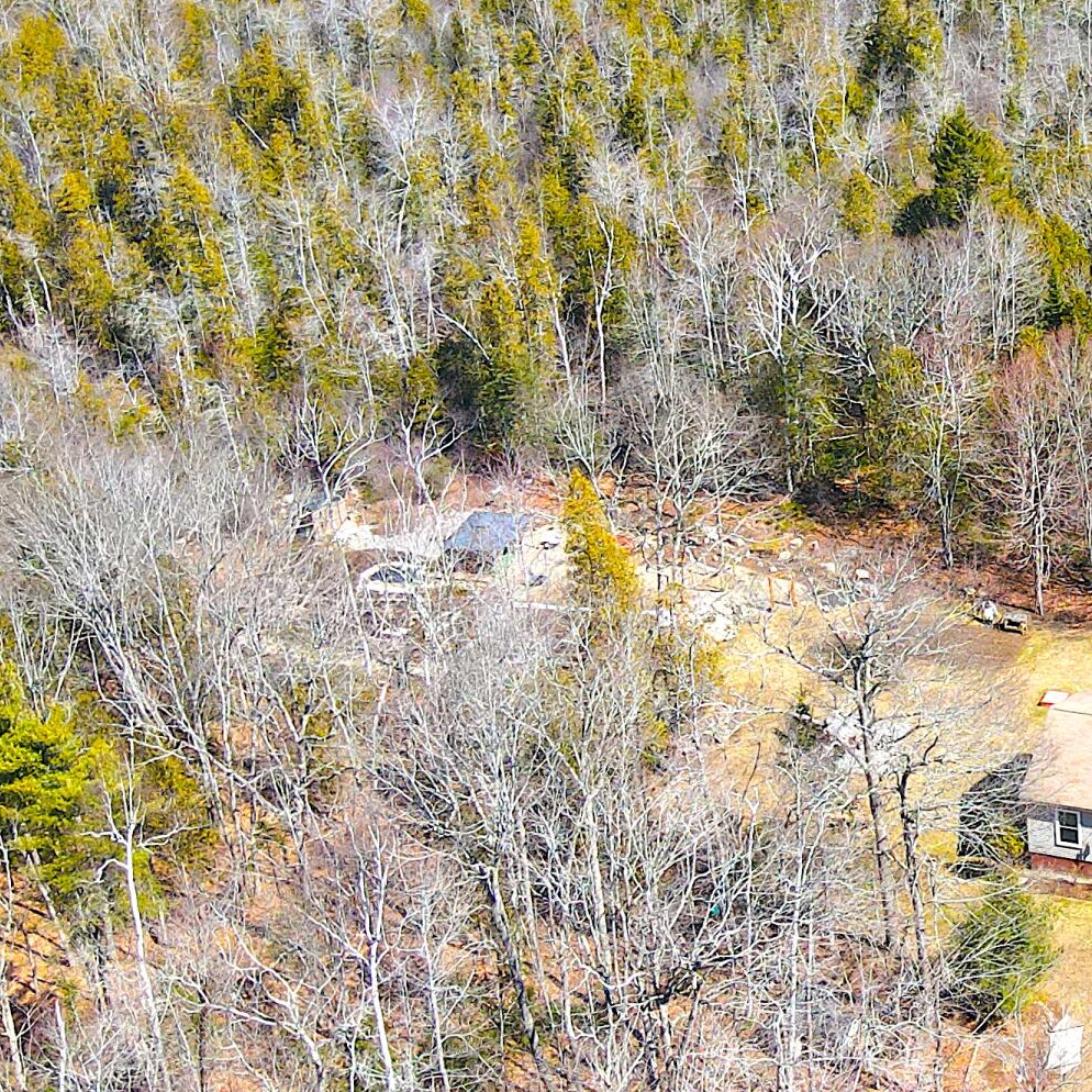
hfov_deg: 25.0
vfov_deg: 26.8
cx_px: 1211
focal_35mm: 64
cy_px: 416
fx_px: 2284
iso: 100
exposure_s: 1/500
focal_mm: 4.5
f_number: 2.8
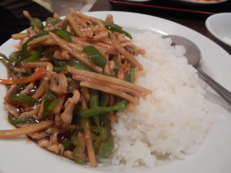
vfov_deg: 54.9
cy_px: 86
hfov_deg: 69.4
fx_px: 167
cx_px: 116
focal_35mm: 25
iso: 280
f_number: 3.2
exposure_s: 1/30
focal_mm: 4.5
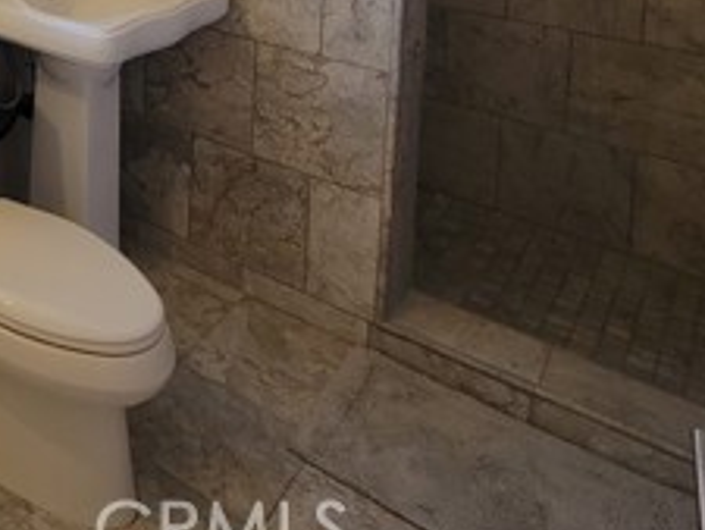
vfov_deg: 29.9
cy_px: -179
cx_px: -125
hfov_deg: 38.3
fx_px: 754
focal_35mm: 37
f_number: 2.2
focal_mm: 2.2
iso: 125
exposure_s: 1/60
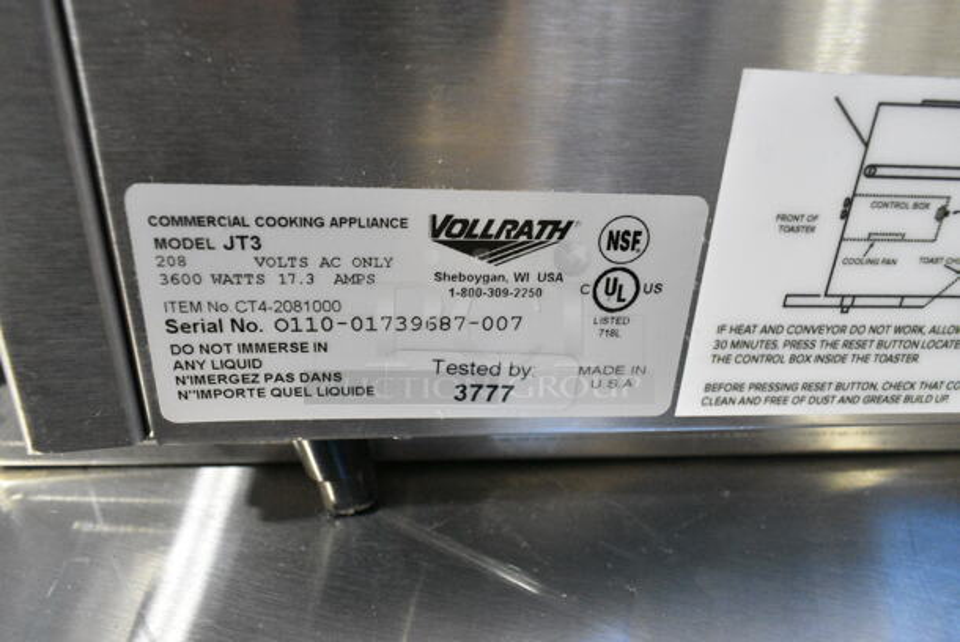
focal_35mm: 27
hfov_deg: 67.3
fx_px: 721
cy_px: 321
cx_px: 480
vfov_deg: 48.0
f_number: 6.3
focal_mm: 18
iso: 6400
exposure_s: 1/160
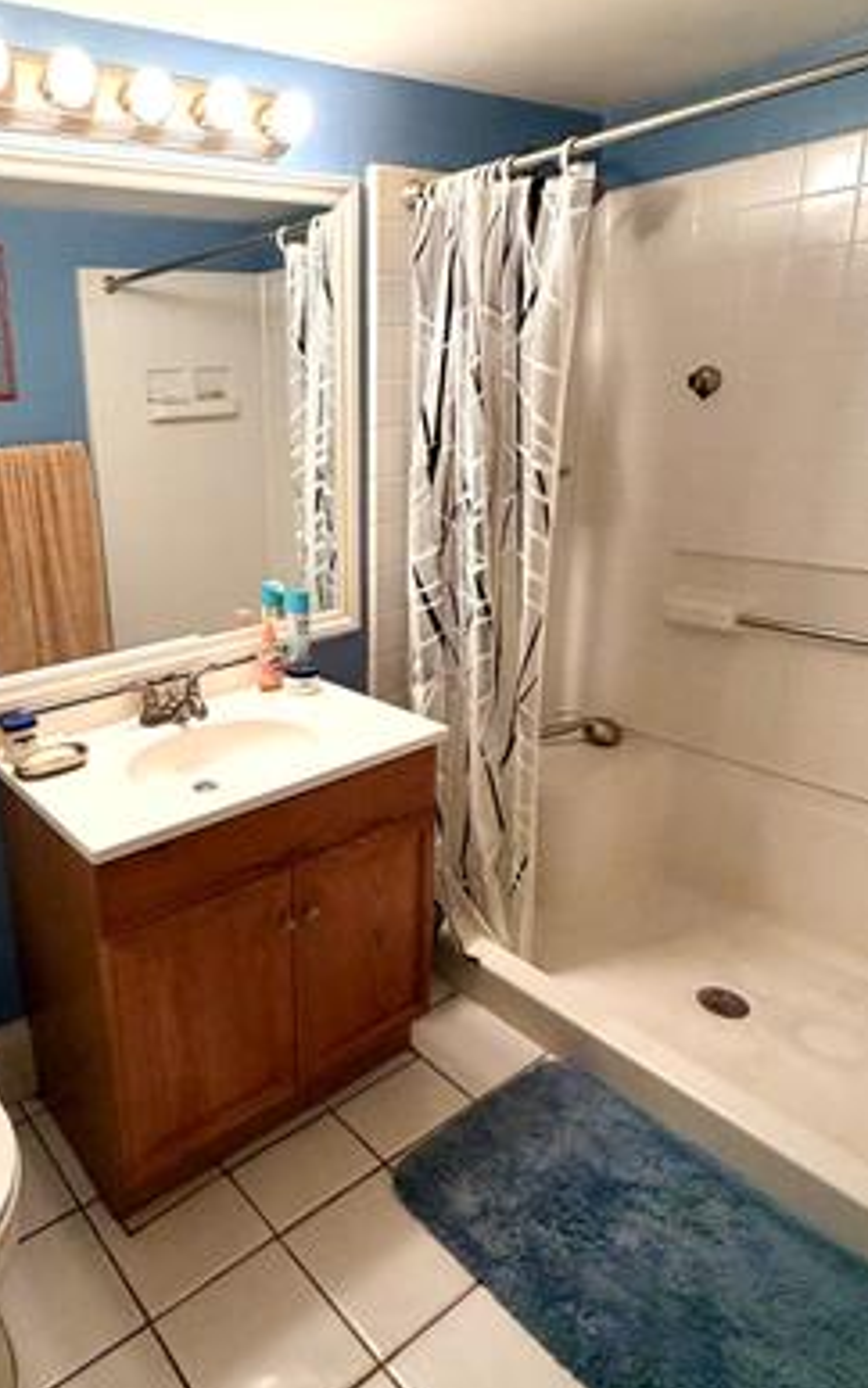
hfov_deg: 50.6
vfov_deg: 77.1
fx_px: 870
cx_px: 208
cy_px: 656
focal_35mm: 23
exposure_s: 1/60
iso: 250
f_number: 2.2
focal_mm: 2.22
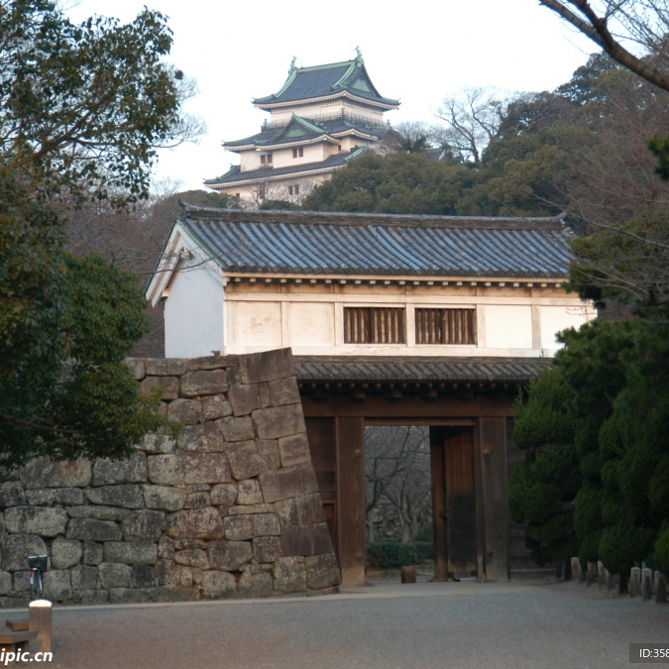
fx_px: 2449
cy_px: 335
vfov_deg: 15.6
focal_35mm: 112
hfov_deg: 15.6
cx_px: 351
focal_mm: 58
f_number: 5
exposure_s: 1/100
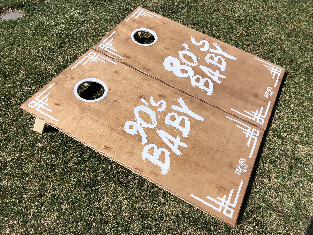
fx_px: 253
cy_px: 118
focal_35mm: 28
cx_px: 156
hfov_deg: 63.4
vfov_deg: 49.7
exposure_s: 1/2288
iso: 20
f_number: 1.8
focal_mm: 4
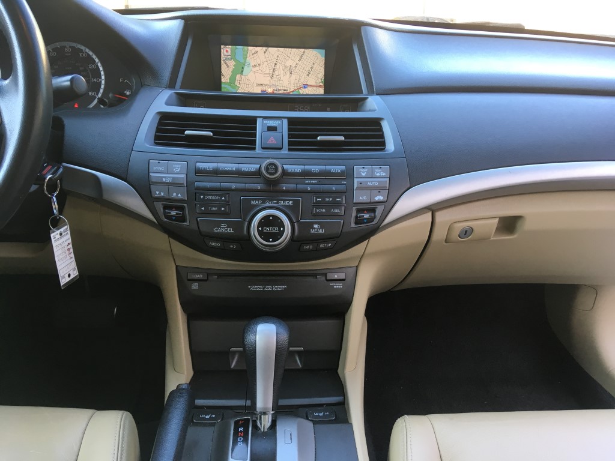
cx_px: 308
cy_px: 230
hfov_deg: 61.7
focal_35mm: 29
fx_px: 515
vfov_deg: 48.2
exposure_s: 1/40
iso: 25
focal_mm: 4.15
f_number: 2.2
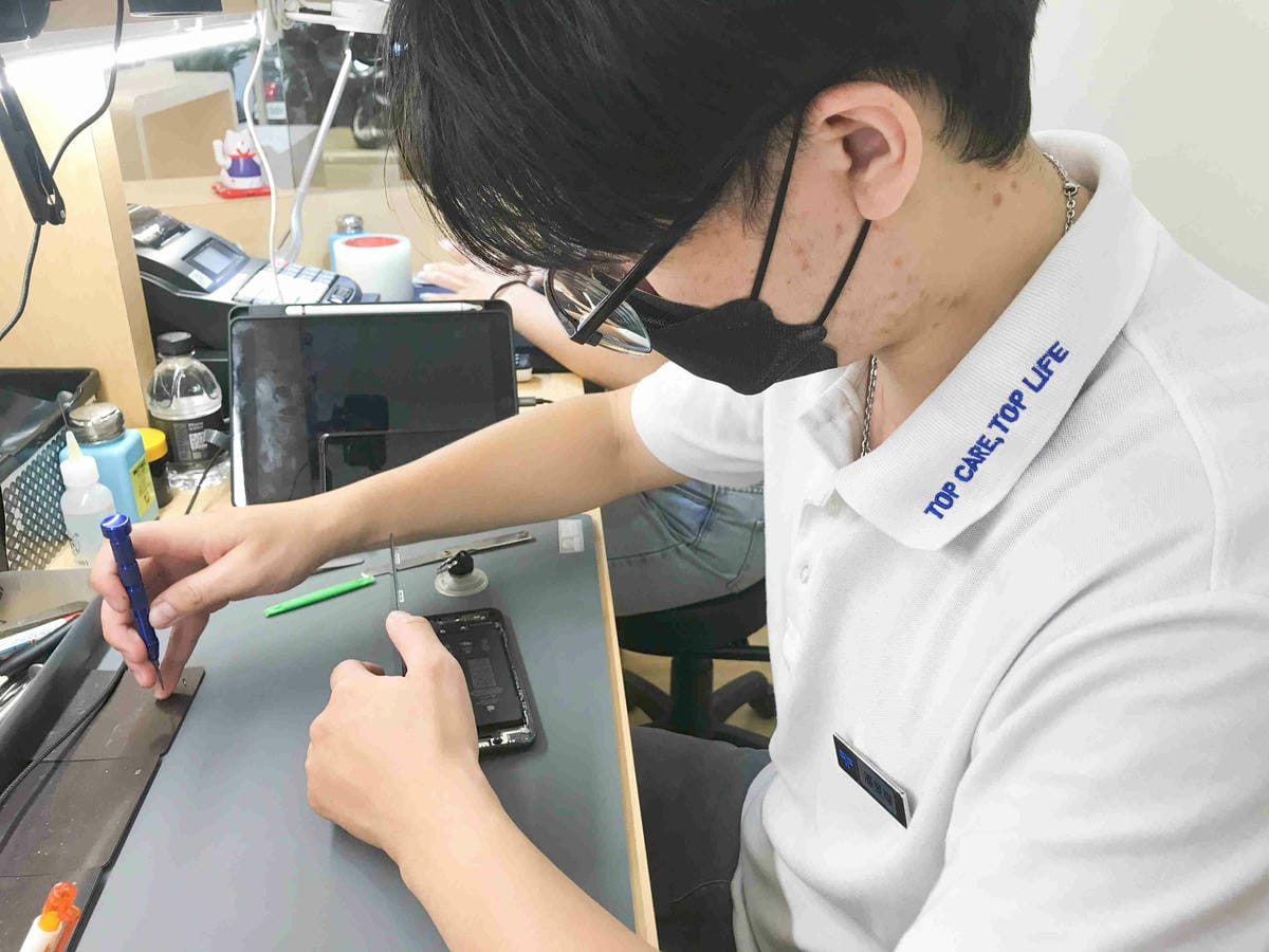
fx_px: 1026
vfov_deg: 49.7
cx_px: 634
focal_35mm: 28
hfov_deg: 63.4
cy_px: 476
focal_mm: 3.99
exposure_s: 1/40
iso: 25
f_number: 1.8
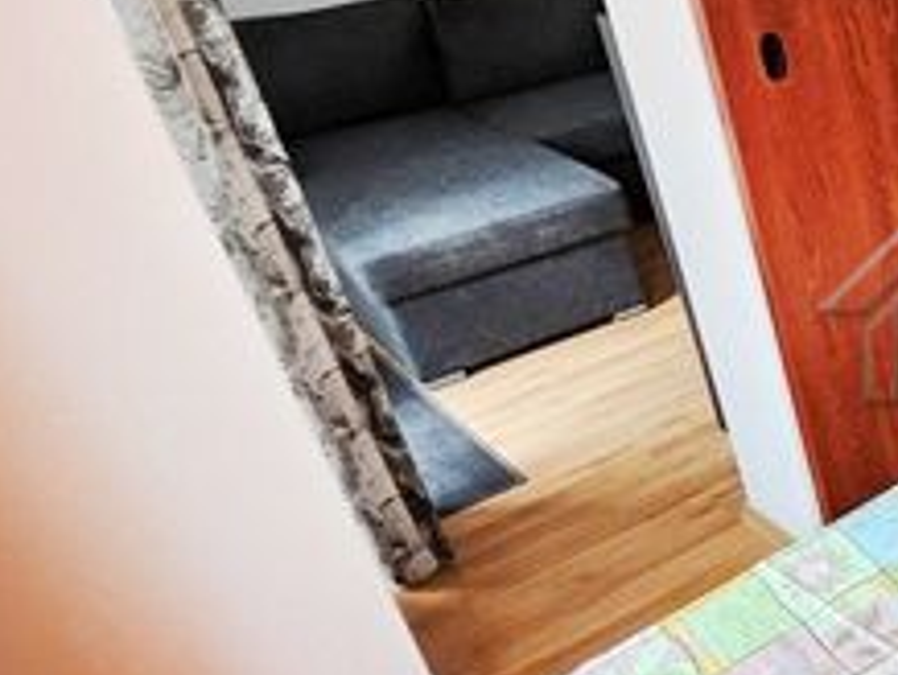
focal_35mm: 42
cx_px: 1234
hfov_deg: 31.4
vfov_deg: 34.4
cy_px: 329
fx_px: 1091
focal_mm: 1.7
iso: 100
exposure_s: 1/50
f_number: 2.2
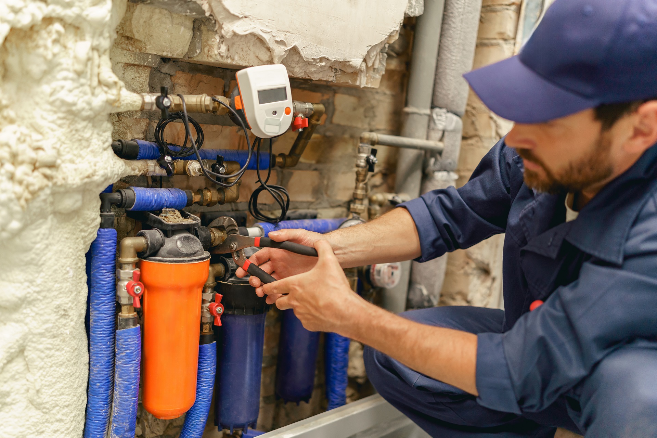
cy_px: 219
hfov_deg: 54.4
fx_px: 639
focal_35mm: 35
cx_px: 328
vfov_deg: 37.9
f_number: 1.4
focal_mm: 35
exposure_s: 1/100
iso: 400
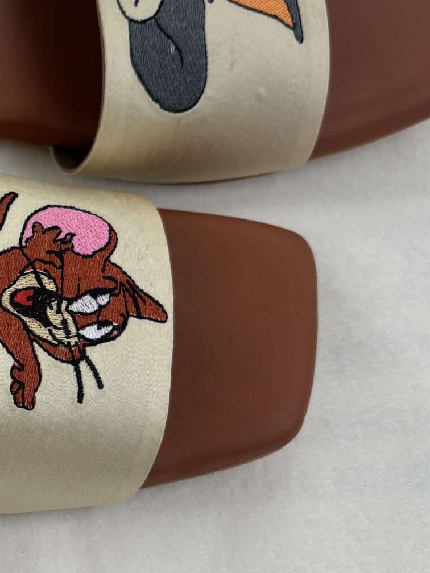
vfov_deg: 29.3
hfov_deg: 20.8
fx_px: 1093
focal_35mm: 66
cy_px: 339
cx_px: -83
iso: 50
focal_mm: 5.96
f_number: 1.6
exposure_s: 1/792
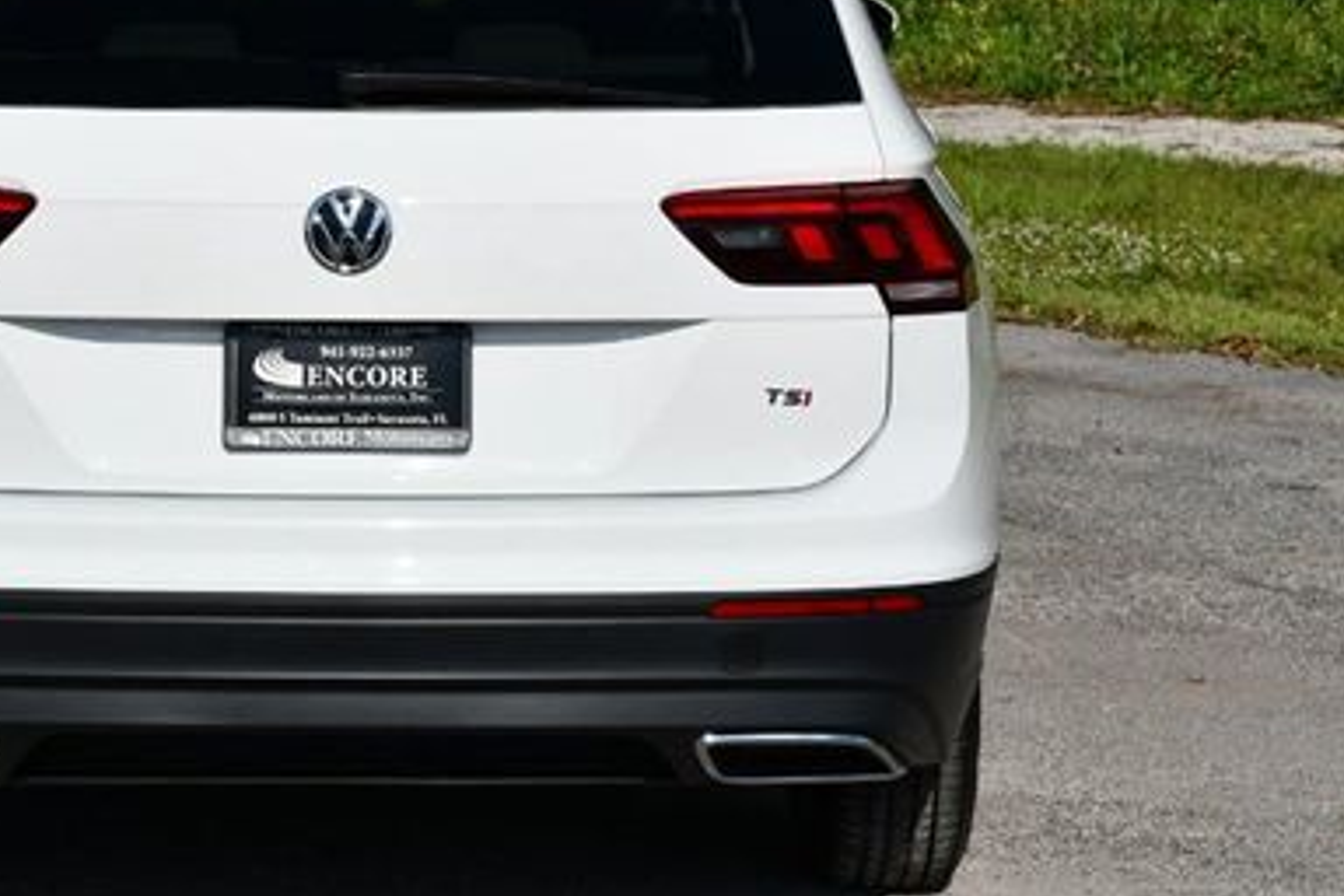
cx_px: 308
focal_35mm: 120
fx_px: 4480
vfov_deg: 11.4
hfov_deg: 17.0
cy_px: 248
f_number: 10
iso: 100
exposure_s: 1/400
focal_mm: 48
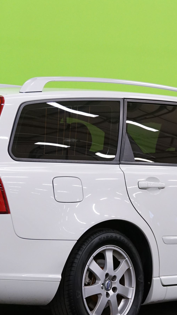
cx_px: 97
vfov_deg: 17.6
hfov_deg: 9.9
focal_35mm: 122
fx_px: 1018
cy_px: 167
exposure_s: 1/60
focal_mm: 53
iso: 2000
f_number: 4
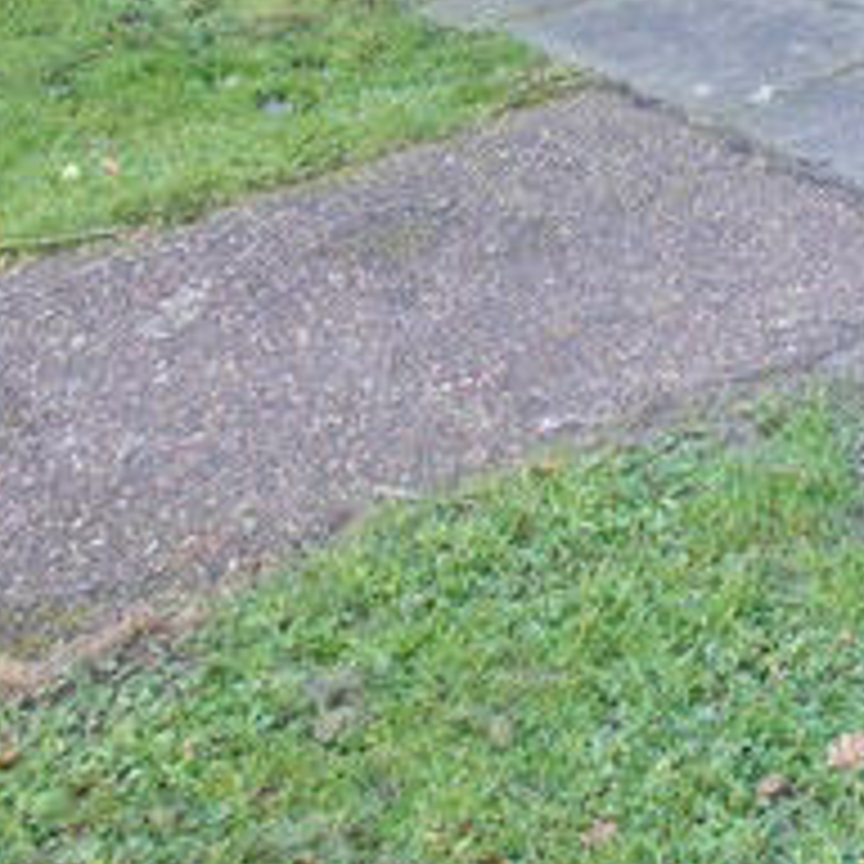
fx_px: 1864
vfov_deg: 20.5
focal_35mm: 66
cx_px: 1372
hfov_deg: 21.1
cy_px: -578
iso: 200
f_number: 4
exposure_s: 1/125
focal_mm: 7
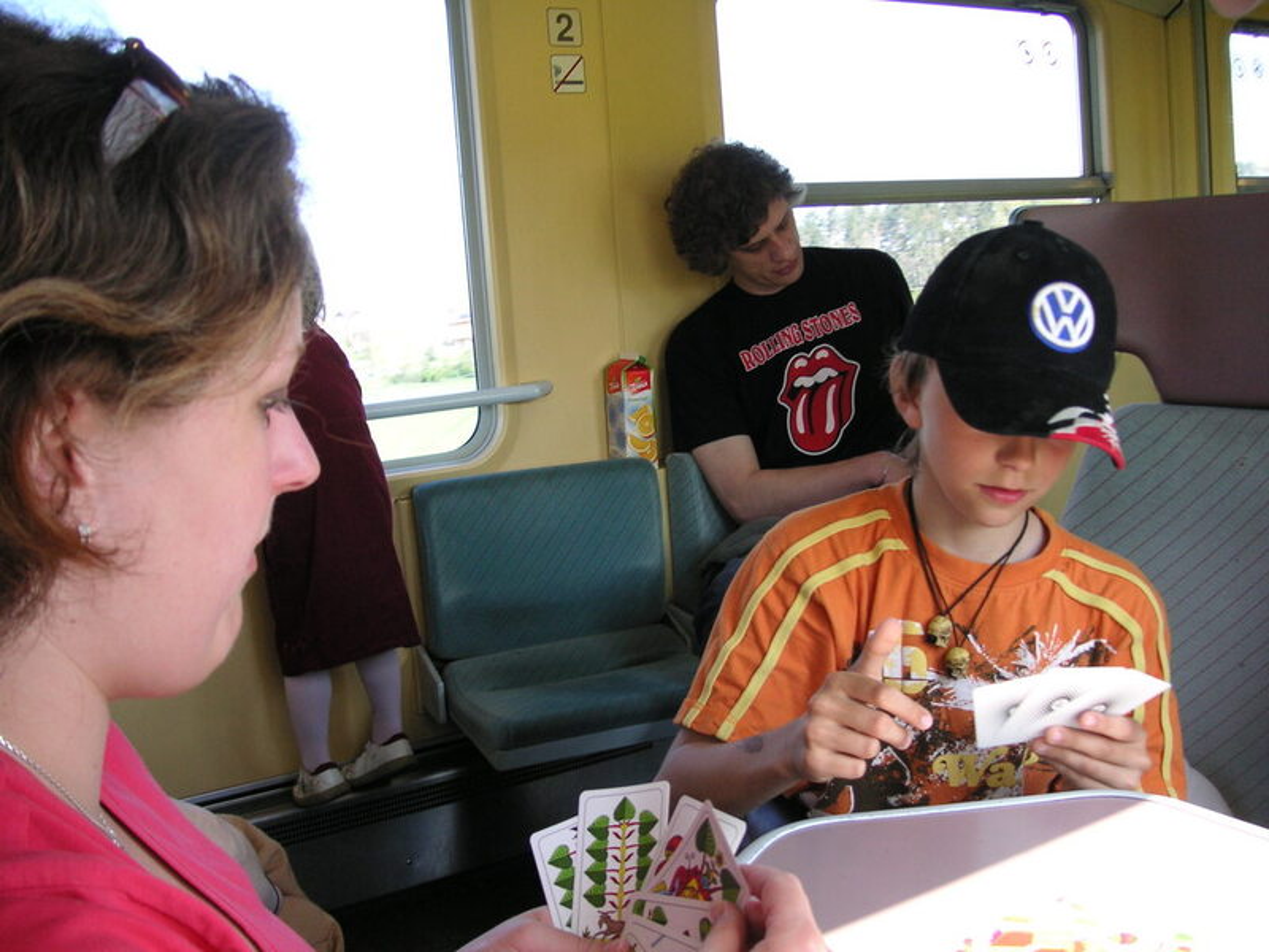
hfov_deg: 50.1
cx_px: 634
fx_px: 1356
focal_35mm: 37
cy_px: 476
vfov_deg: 38.7
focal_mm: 6.1
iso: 50
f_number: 2.8
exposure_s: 1/60
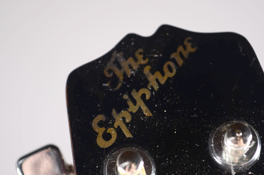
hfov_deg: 19.7
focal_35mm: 104
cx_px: 140
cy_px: 104
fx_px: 758
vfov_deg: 13.1
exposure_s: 1/60
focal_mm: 55
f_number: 5.6
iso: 100
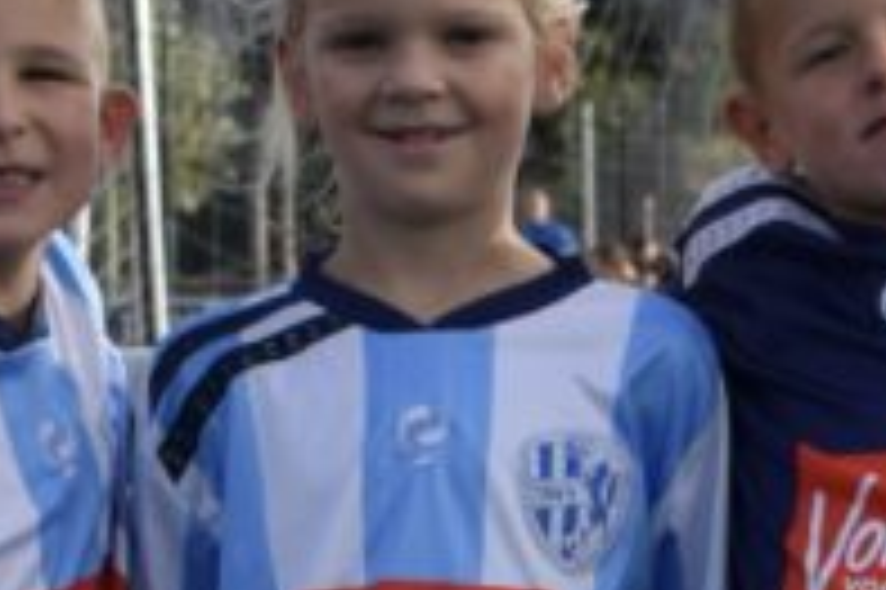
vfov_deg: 7.1
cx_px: 1241
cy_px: 1079
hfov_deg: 10.7
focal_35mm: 187
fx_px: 4598
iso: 400
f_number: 5.6
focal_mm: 24
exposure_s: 1/1250
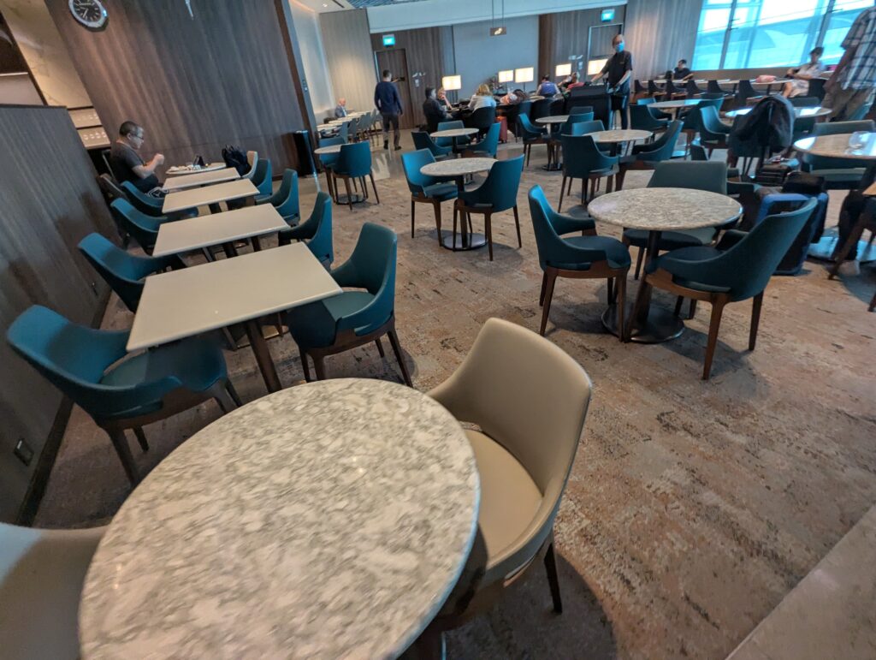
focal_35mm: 16
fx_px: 405
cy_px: 330
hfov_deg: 94.4
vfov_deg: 78.2
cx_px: 438
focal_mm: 2.35
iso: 253
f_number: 2.2
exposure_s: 1/70.2
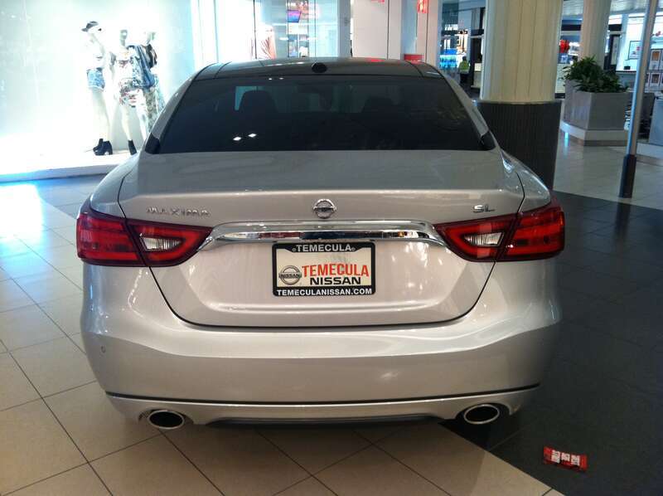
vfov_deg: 40.6
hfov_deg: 52.7
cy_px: 248
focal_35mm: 35
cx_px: 332
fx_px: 670
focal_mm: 3.85
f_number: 2.8
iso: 125
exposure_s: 1/15
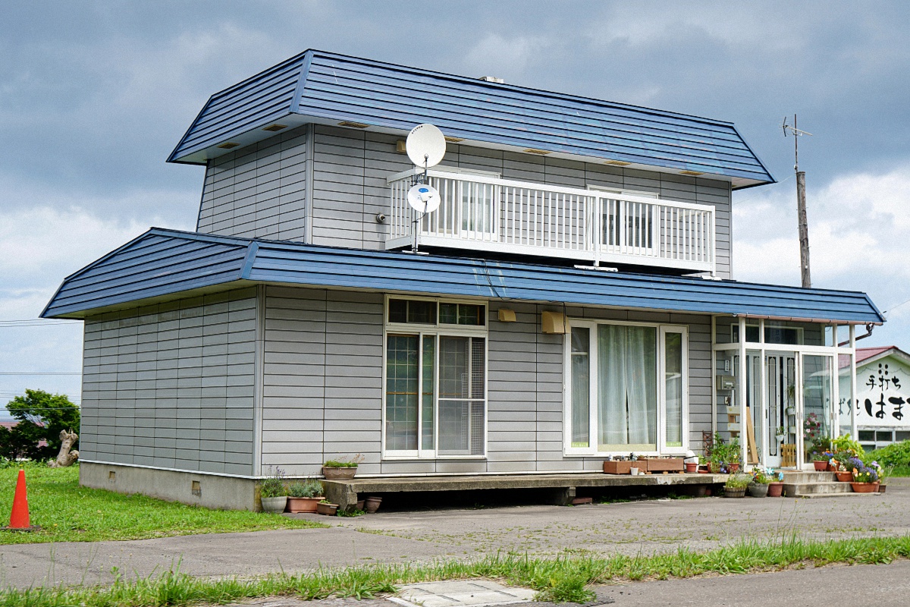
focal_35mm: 48
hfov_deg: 41.1
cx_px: 455
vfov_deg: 28.1
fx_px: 1213
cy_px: 304
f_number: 5
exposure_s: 1/400
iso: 100
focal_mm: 32
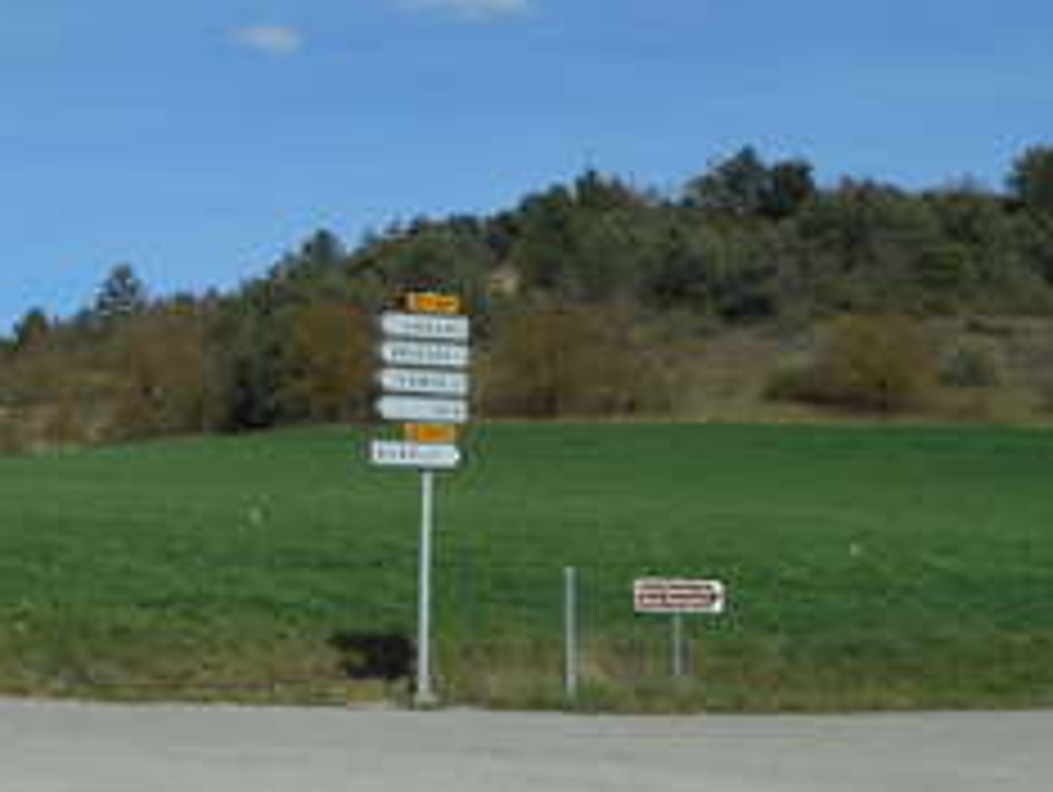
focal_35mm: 64
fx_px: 1949
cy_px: 356
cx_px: 256
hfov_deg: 29.7
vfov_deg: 23.0
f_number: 10.5
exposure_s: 1/200
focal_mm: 4.5
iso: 80
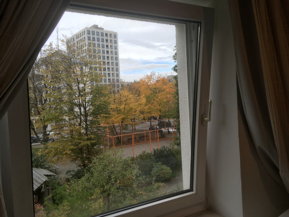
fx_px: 242
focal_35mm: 29
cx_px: 144
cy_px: 108
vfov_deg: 48.2
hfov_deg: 61.7
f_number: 2.2
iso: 25
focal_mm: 4.15
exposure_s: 1/223
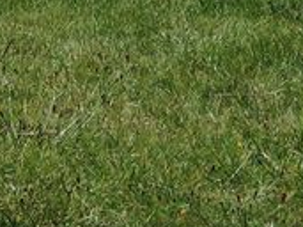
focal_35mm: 387
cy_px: -484
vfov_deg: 3.7
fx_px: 3385
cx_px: -83
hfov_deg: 5.1
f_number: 4.5
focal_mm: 11.8
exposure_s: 1/100
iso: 80
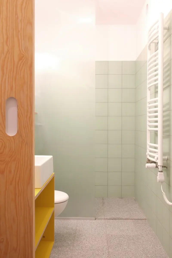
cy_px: 129
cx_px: 86
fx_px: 236
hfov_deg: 40.0
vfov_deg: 57.2
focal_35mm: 33
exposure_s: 1/17
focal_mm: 22.3
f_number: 9
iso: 2500
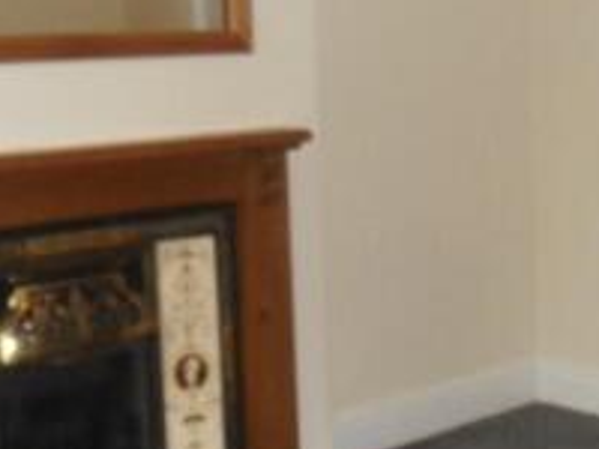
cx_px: 583
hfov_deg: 26.5
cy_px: 94
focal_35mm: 70
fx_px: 1211
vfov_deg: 20.8
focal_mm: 4.2
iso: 200
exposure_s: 1/30
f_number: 3.3
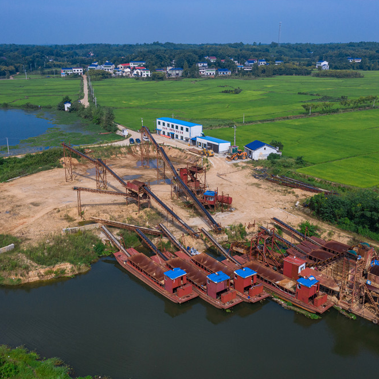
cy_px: 189
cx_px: 179
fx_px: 446
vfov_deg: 46.0
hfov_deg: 46.0
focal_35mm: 36
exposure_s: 1/320
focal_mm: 10.26
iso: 100
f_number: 8
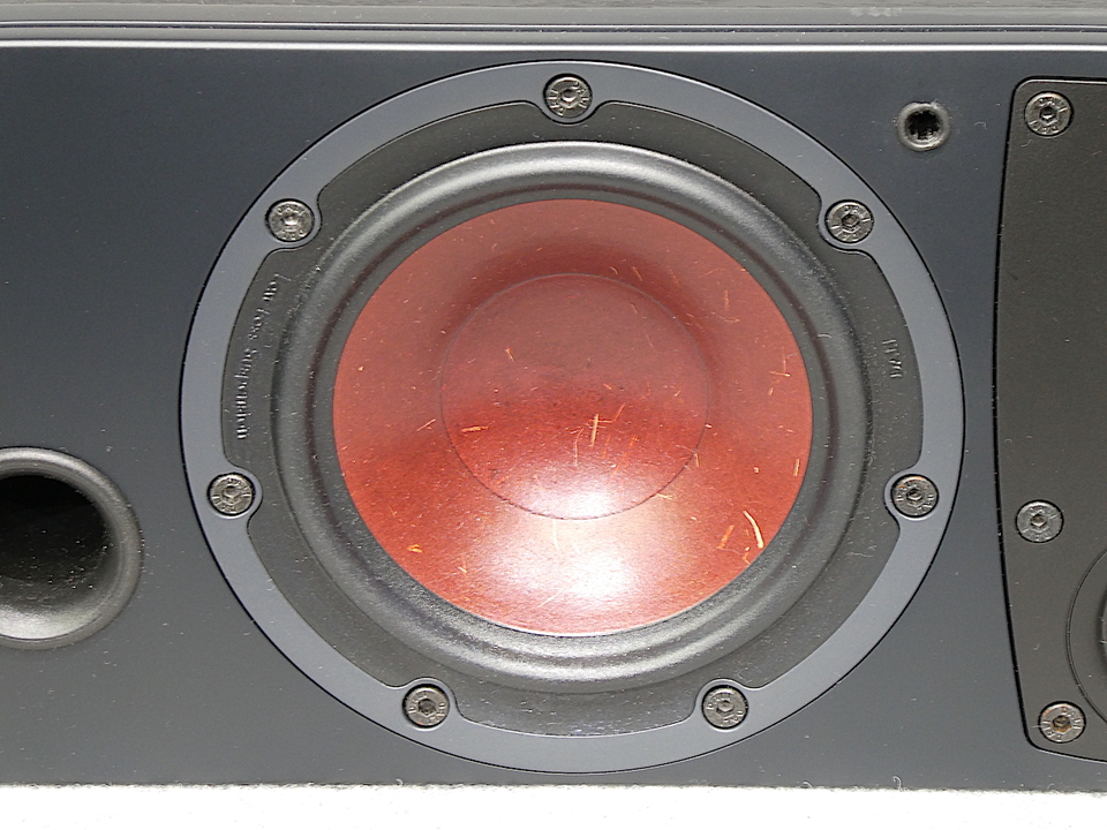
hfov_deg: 11.5
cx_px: 554
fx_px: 5500
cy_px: 415
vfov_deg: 8.6
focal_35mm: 172
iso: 200
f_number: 5.6
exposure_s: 1
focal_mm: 30.9
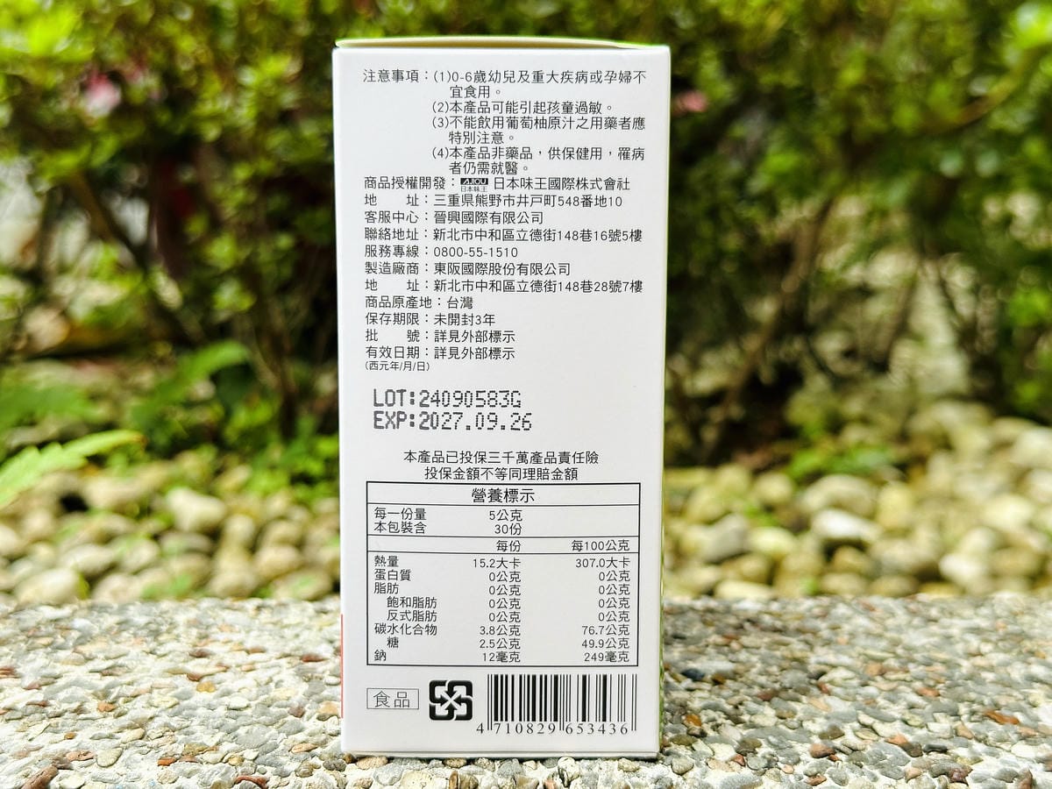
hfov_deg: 39.7
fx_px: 1459
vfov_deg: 30.3
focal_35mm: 48
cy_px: 394
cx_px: 526
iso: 64
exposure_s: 1/121
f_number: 1.78
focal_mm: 6.86
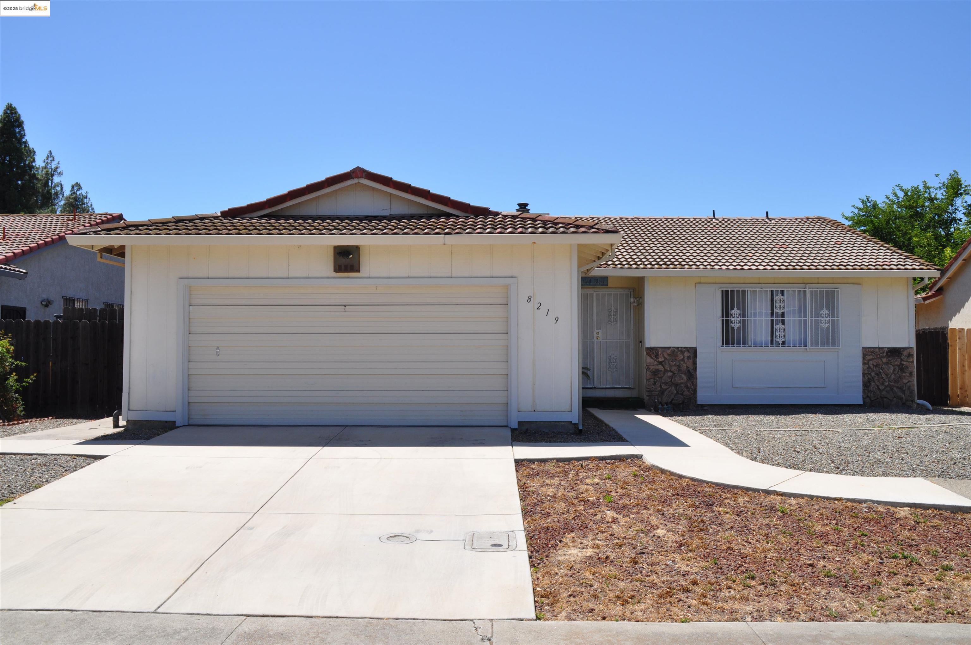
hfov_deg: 57.3
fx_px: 889
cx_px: 486
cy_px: 322
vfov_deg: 39.9
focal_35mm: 33
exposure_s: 1/350
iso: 200
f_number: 9.5
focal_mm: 22
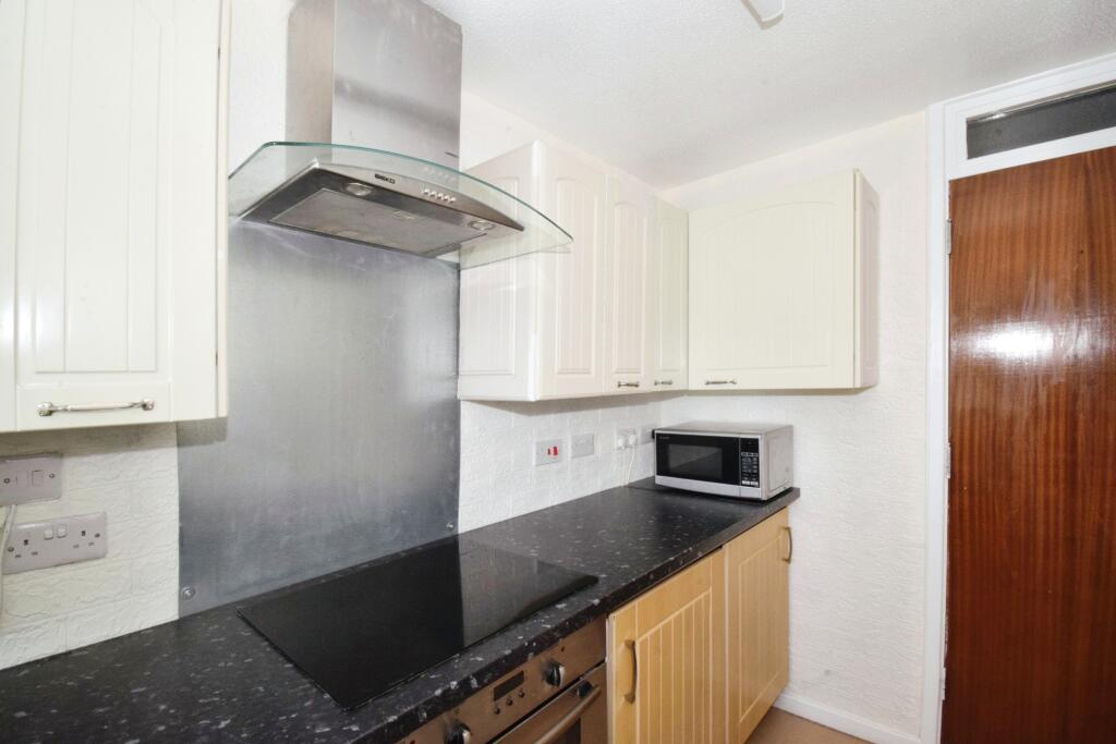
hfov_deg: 100.4
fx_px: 465
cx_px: 558
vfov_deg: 77.3
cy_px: 372
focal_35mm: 15
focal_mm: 10
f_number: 22
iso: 1000
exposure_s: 1/60
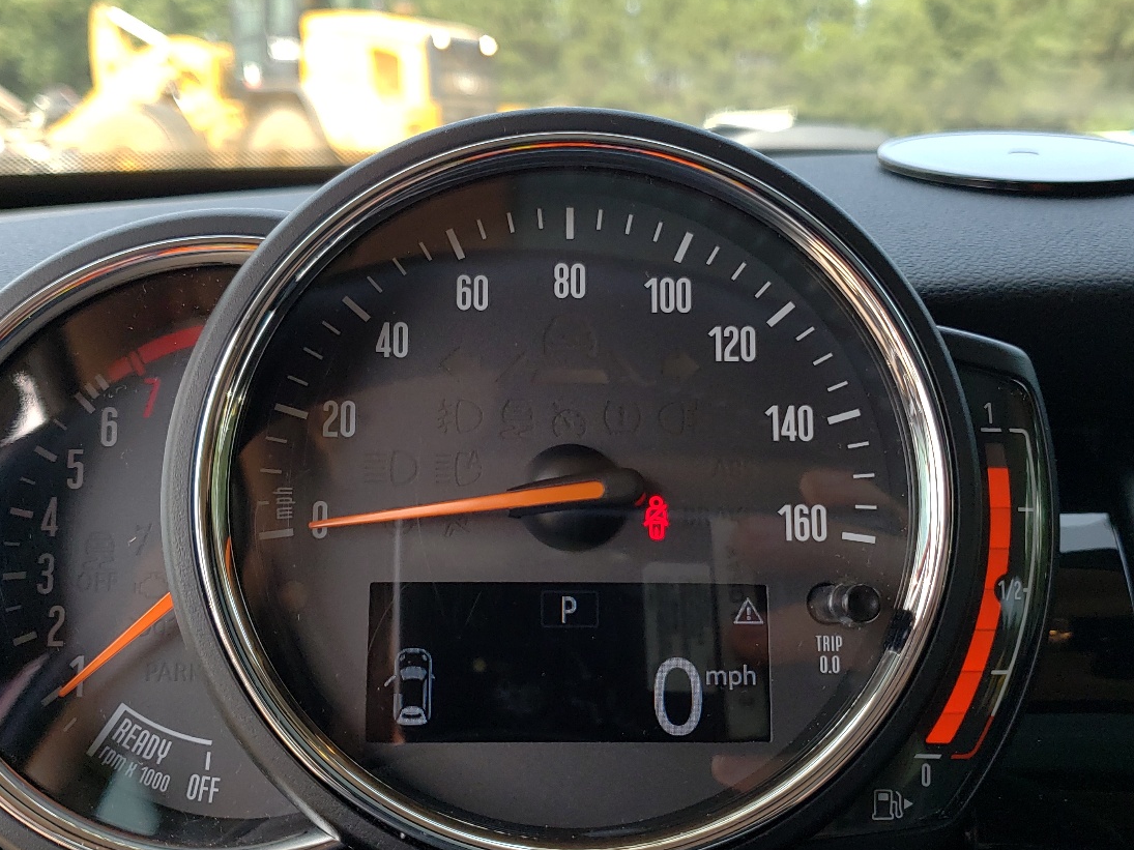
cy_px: 417
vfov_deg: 37.7
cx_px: 580
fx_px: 1245
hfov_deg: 49.0
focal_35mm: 38
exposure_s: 1/385
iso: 50
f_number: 1.5
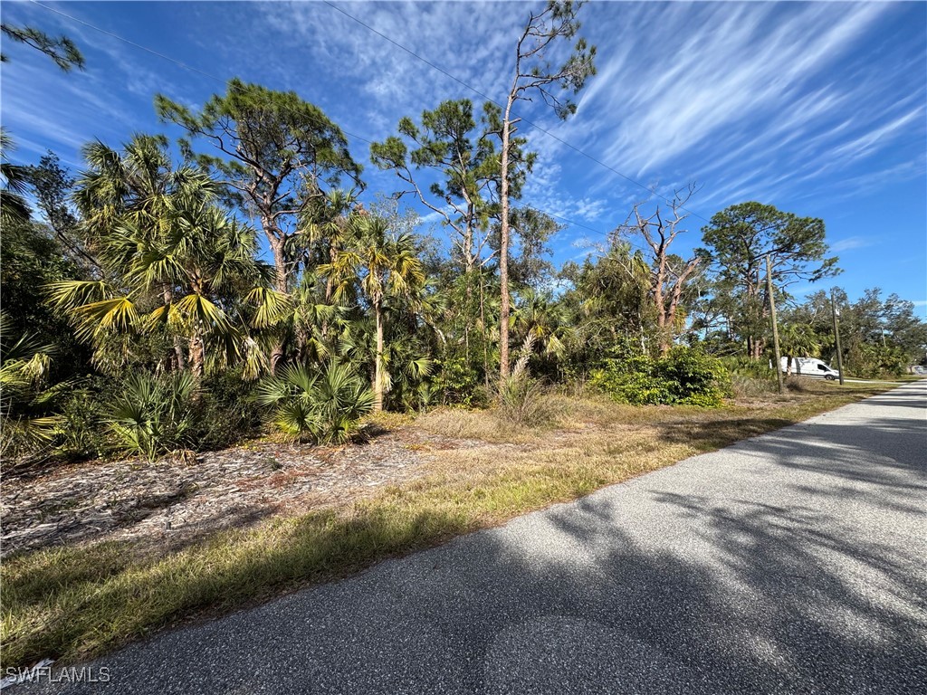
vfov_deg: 85.7
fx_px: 375
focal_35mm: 14
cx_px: 464
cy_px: 348
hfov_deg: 102.1
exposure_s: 1/1536
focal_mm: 2.22
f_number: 2.2
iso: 50
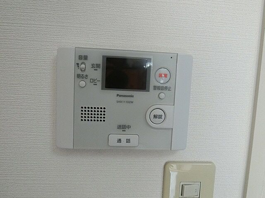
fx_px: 191
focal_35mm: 25
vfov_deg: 54.9
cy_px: 99
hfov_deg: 69.4
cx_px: 132
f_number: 3.5
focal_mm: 4.5
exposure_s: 1/320
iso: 800
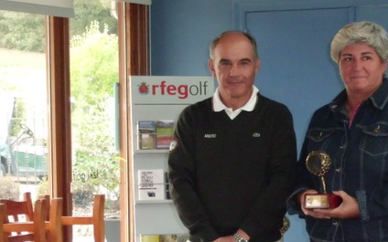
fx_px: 1248
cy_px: 176
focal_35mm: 118
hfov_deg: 17.6
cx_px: 264
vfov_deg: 11.1
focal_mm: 10.5
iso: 400
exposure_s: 1/60
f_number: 3.7
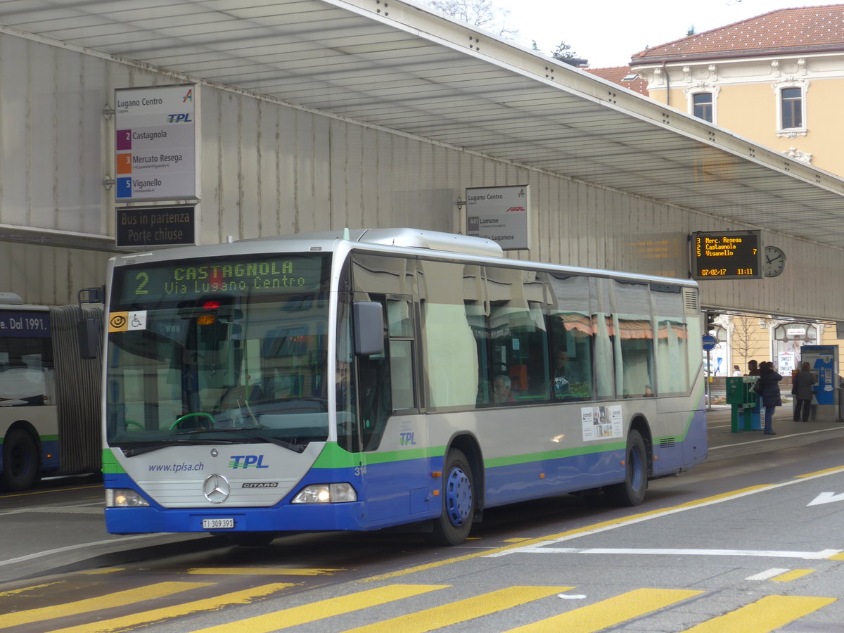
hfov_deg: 21.8
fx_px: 2194
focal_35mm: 90
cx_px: 422
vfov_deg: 16.4
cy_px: 316
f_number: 4.6
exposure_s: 1/100
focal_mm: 18
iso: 80
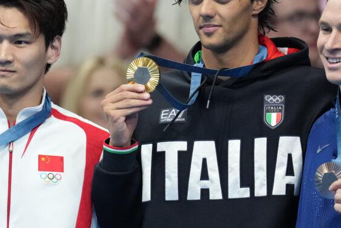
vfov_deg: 0.9
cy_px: 97
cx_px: 143
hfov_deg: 1.3
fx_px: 15083
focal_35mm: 1592
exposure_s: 1/1000
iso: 4000
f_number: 4
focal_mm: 600
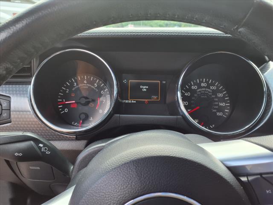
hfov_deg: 65.3
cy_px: 102
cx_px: 136
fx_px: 213
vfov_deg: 51.4
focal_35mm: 27
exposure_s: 1/120
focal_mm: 3.58
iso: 40
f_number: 1.9
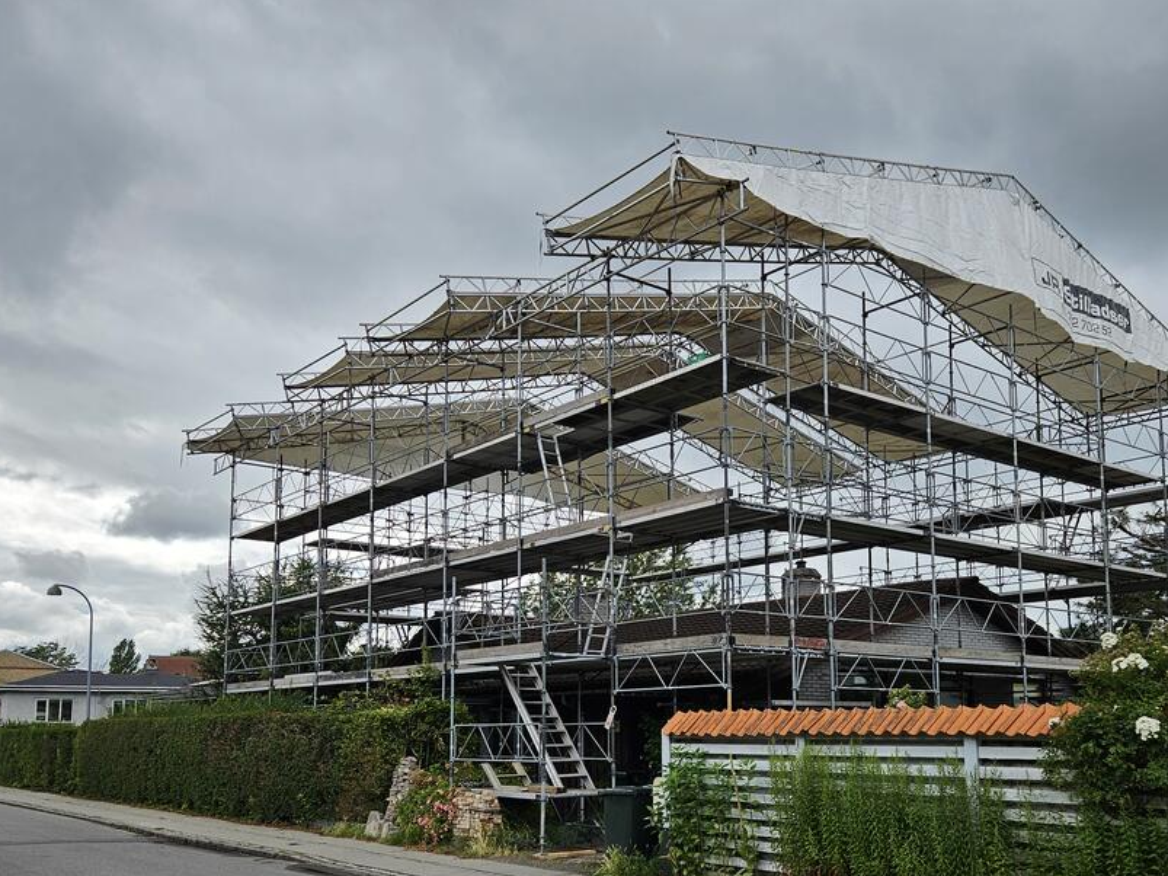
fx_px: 1113
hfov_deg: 55.2
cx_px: 659
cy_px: 600
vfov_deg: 42.2
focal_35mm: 33
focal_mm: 5.4
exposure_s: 1/1559
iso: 25
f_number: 1.8
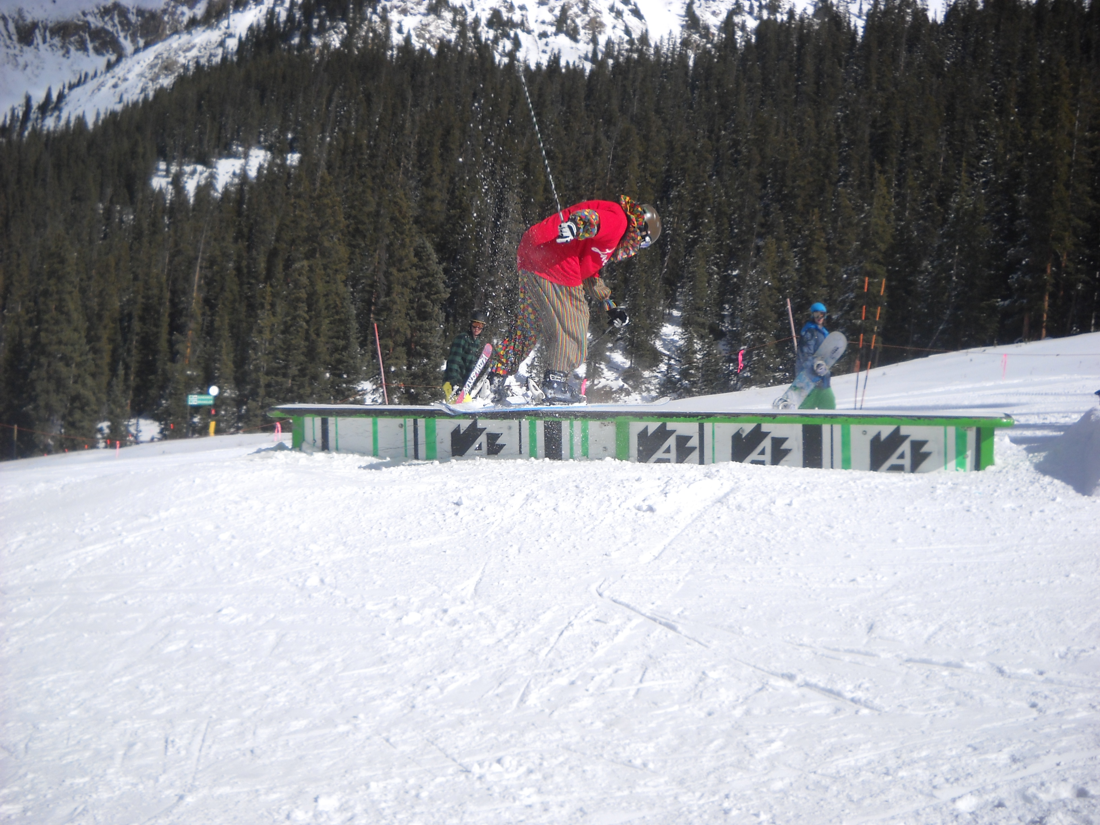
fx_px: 1303
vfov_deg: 35.1
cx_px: 550
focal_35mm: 41
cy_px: 412
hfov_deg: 45.8
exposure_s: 1/569
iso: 64
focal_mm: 6.72
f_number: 5.5
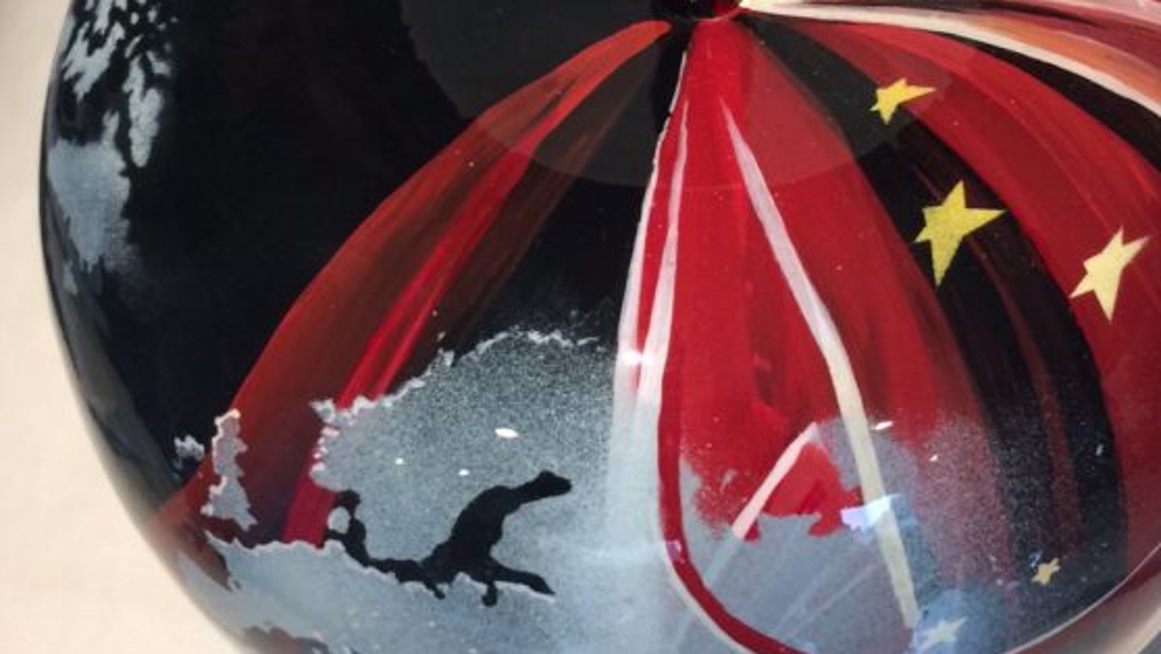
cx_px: 695
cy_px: 158
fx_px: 1786
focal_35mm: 58
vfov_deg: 20.6
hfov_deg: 35.9
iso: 64
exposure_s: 1/33
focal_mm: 4.15
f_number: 2.2
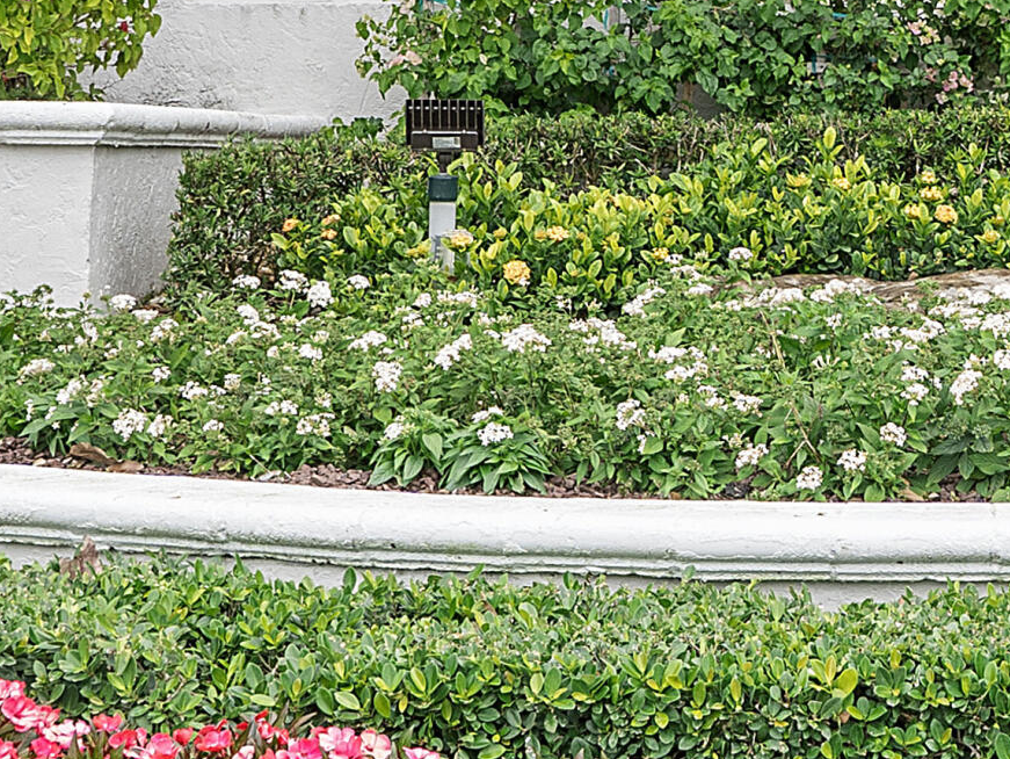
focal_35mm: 96
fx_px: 2802
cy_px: -26
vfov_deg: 15.1
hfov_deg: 19.9
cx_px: 974
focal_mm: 19.5
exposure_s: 1/250
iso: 200
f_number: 7.1
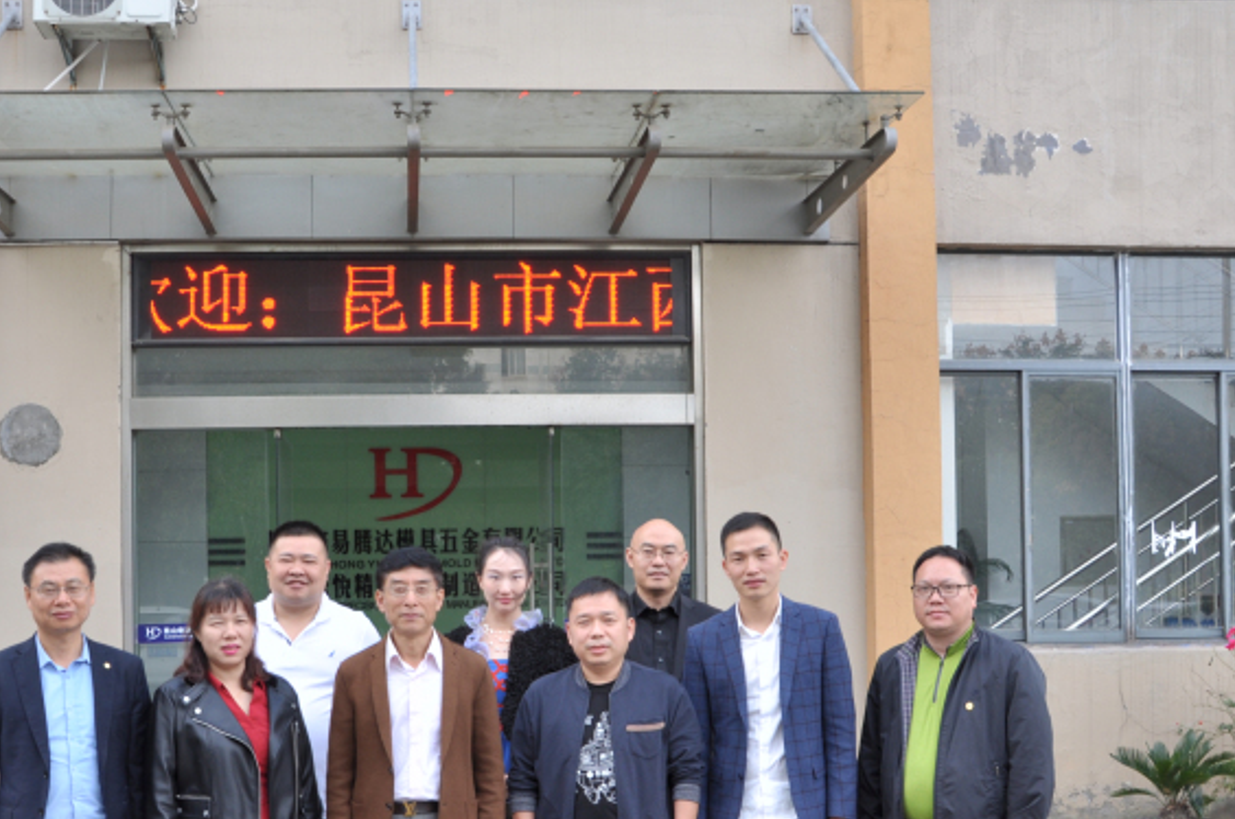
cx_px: 506
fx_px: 1531
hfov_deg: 43.7
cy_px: 575
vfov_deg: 29.6
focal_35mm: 45
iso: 200
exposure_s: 1/100
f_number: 7.1
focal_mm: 21
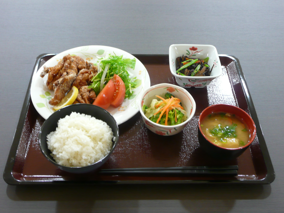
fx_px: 328
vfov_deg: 36.0
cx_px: 142
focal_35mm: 40
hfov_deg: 46.8
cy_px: 106
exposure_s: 1/4
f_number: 3.9
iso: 200
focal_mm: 6.5
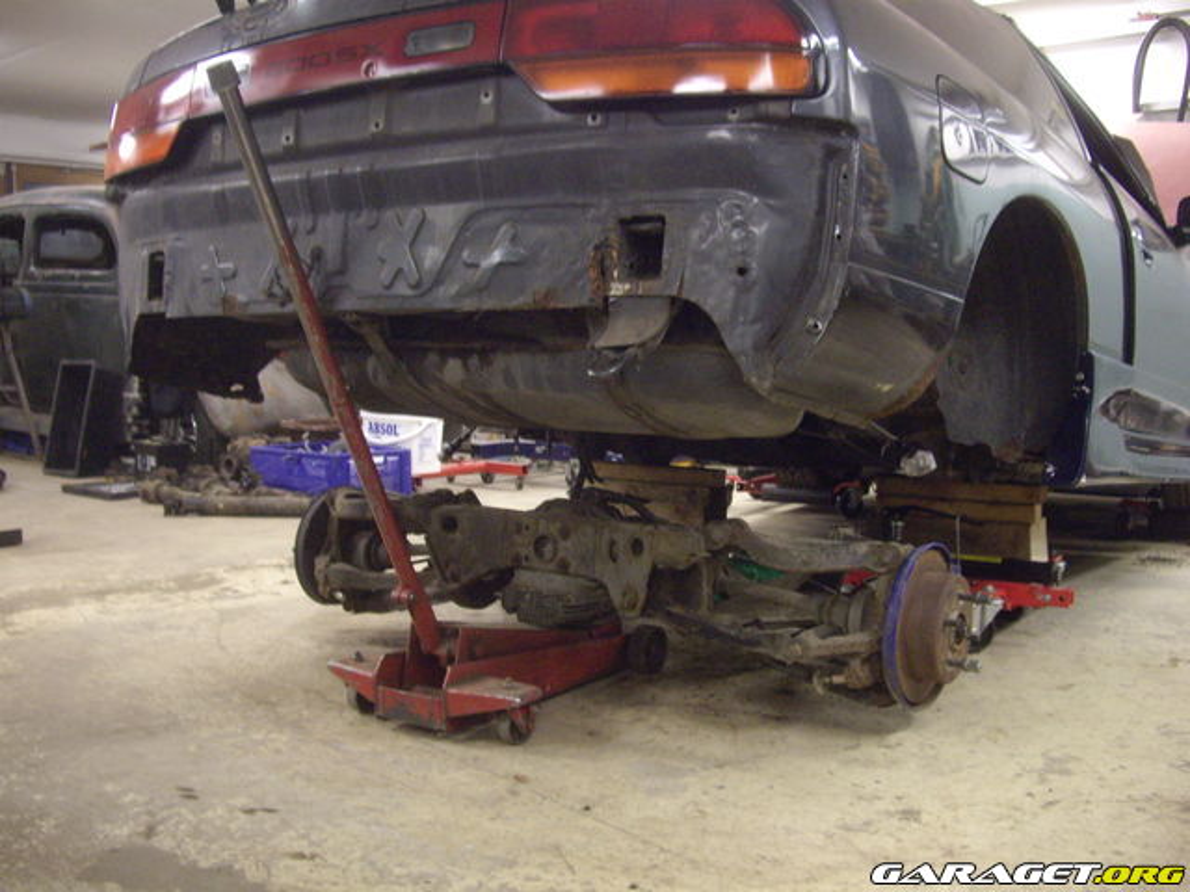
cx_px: 595
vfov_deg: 37.7
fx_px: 1306
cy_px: 446
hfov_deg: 49.0
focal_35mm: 38
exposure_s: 1/30
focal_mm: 7.9
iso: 400
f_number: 2.8
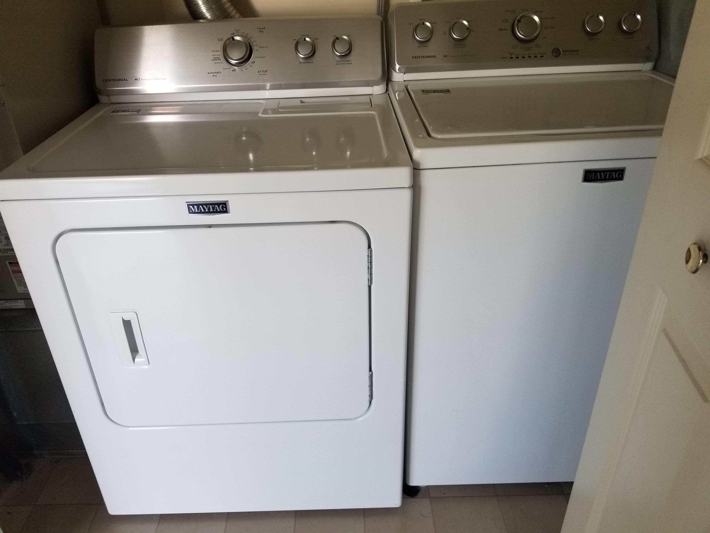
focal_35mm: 26
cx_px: 355
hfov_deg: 67.3
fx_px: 533
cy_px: 266
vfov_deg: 53.1
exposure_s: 1/50
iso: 100
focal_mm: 4.25
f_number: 1.7
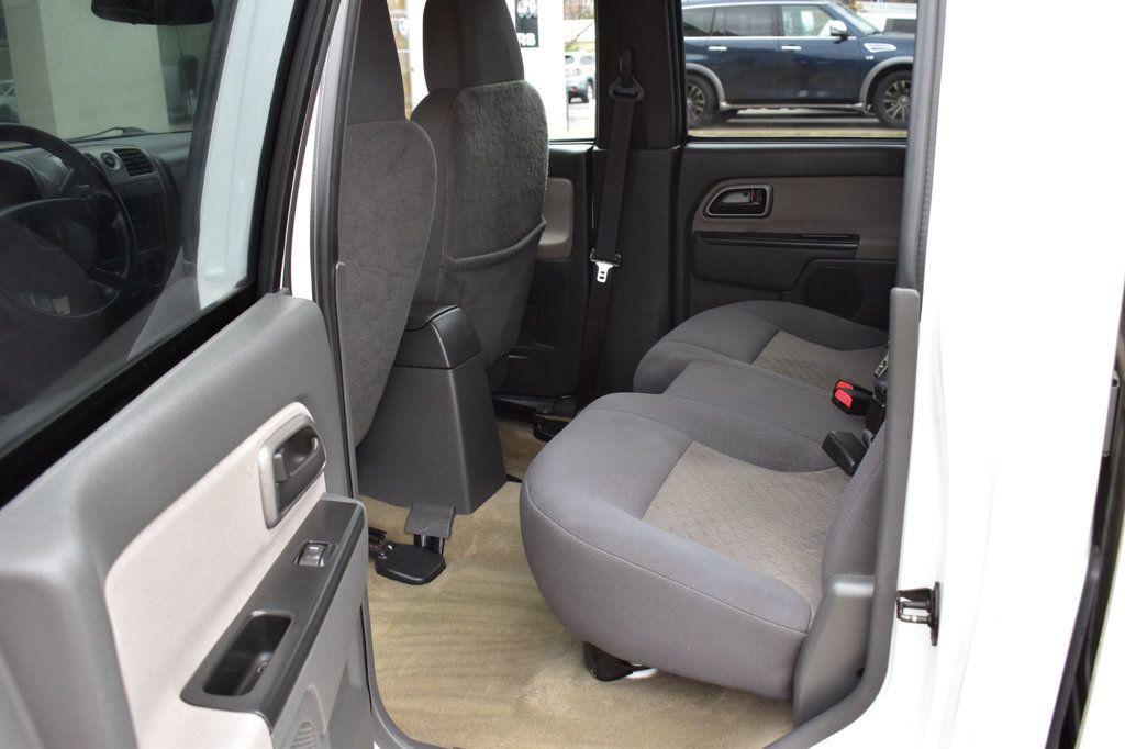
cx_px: 562
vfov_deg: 38.3
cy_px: 374
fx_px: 1078
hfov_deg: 55.1
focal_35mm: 34
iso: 400
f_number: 7.1
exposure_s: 1/30
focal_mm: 23
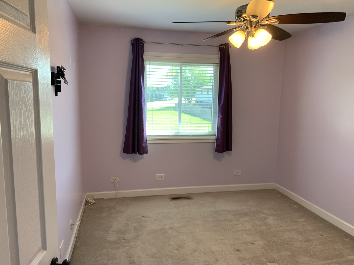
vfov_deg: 53.1
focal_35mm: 26
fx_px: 266
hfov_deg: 67.3
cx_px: 177
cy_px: 132
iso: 64
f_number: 1.8
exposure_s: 1/60
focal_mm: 4.25
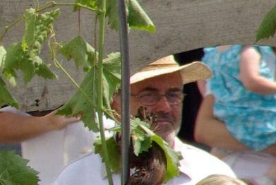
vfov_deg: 0.9
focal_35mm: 1570
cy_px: 143
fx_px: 12055
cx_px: -209
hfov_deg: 1.3
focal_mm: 200
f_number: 8
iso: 400
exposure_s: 1/500
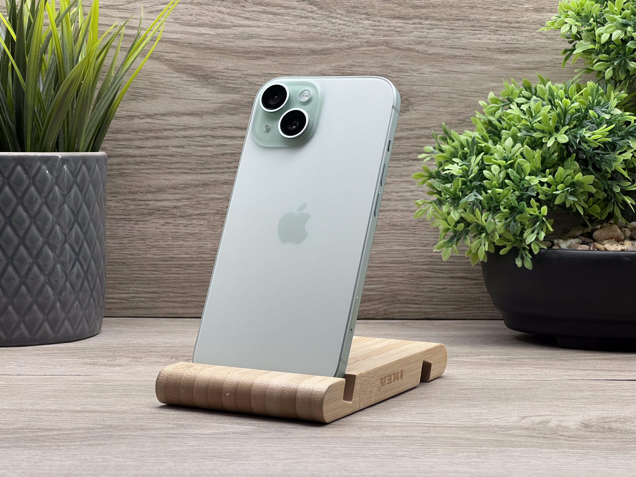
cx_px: 318
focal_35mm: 77
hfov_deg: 25.3
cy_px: 238
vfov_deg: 19.1
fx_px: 1415
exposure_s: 1/100
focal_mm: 9
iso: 64
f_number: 2.8
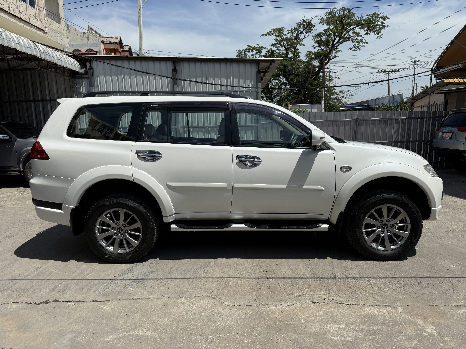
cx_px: 233
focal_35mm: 24
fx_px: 323
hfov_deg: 71.6
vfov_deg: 56.8
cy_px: 174
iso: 80
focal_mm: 6.76
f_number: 1.78
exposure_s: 1/7353
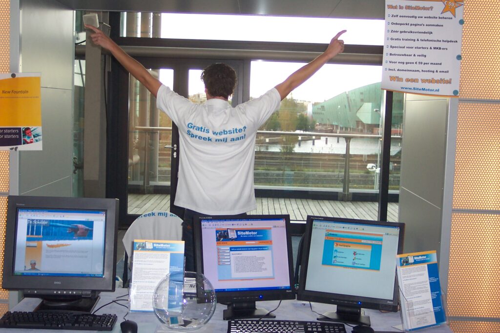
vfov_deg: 26.5
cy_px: 166
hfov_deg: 38.9
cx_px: 250
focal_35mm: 51
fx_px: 708
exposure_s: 1/60
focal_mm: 10.7
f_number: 3.4
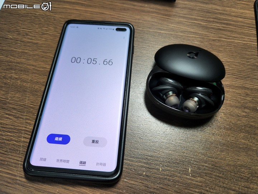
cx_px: 129
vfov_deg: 58.9
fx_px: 171
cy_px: 97
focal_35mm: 23
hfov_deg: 73.9
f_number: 1.8
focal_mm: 5.4
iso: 64
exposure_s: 1/60
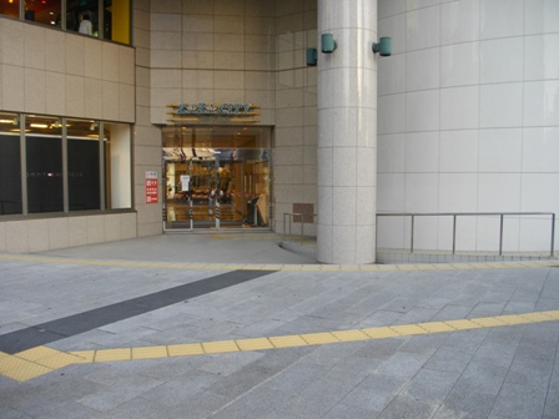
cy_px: 210
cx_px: 280
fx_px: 517
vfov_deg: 44.2
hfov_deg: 56.8
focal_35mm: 32
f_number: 2.9
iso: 100
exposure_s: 1/160
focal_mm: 5.7
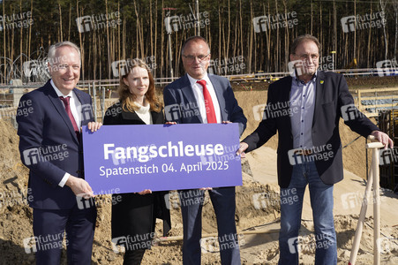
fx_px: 552
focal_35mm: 50
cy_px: 132
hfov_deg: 39.6
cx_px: 199
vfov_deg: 27.0
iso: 100
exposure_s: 1/250
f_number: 9
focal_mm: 50
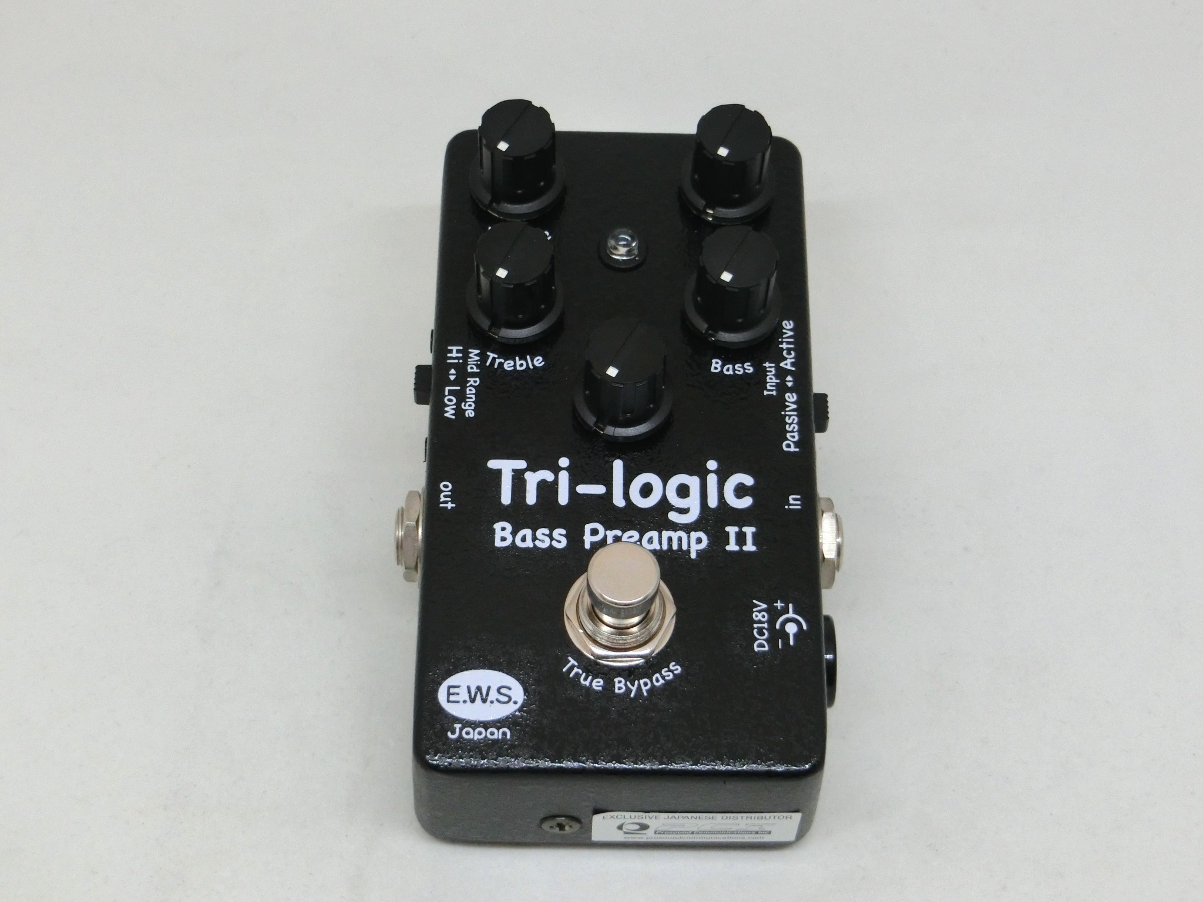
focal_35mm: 60
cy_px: 451
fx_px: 2085
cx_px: 602
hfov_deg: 32.2
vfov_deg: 24.4
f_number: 5
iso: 400
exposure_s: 1/80
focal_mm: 10.7
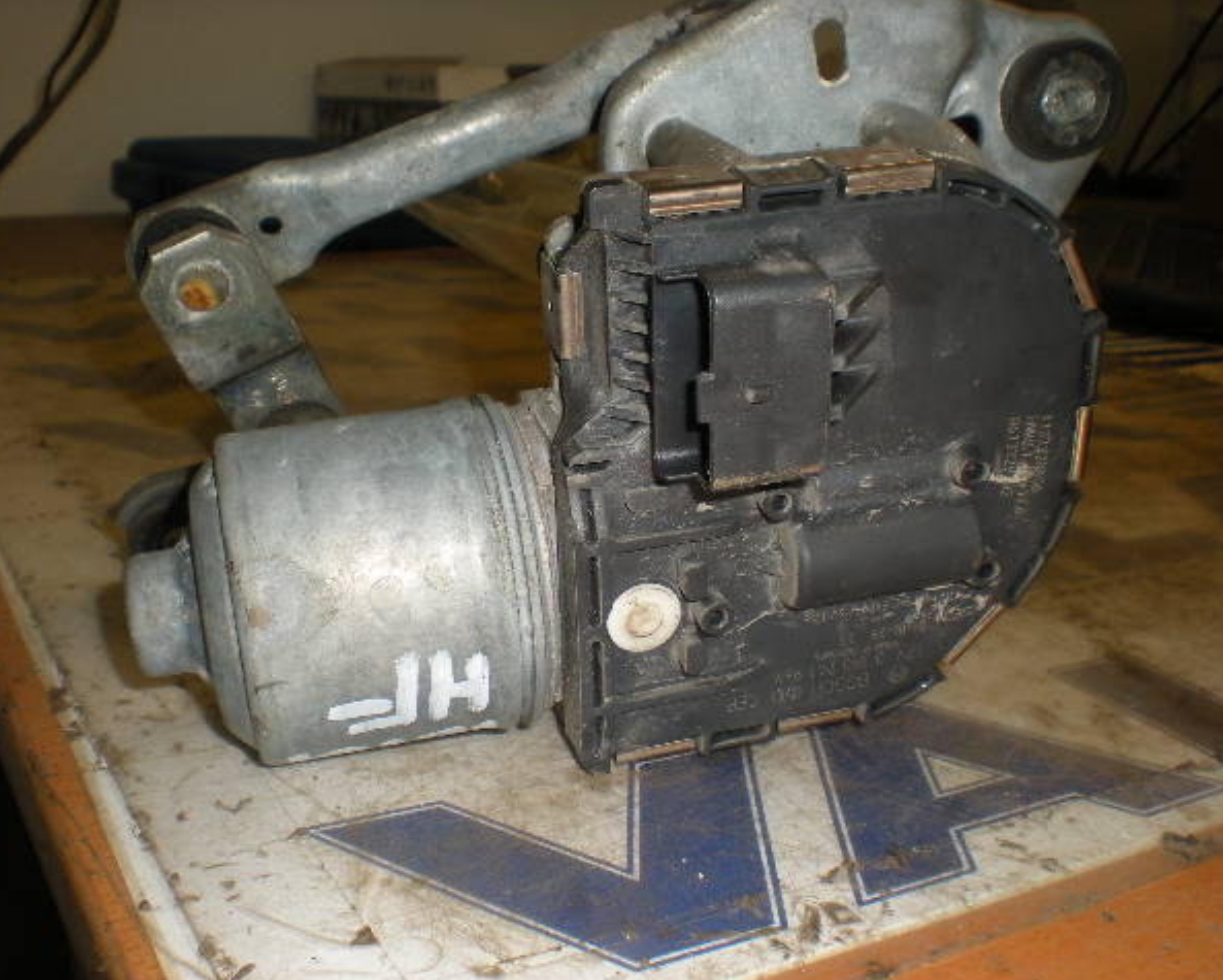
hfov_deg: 45.8
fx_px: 1449
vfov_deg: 37.4
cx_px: 602
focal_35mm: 40
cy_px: 493
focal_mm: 6.3
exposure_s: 1/60
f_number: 4.6
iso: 64
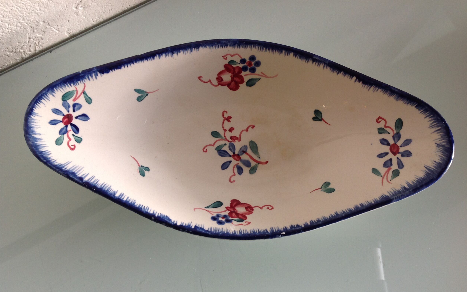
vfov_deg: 33.5
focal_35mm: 38
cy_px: 167
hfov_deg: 51.5
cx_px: 229
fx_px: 484
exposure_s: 1/17
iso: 50
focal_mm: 4.28
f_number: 2.4
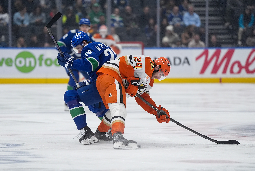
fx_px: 1419
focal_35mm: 200
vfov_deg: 6.9
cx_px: 128
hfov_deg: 10.3
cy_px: 86
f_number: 2.8
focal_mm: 200
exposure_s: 1/2500
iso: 2500
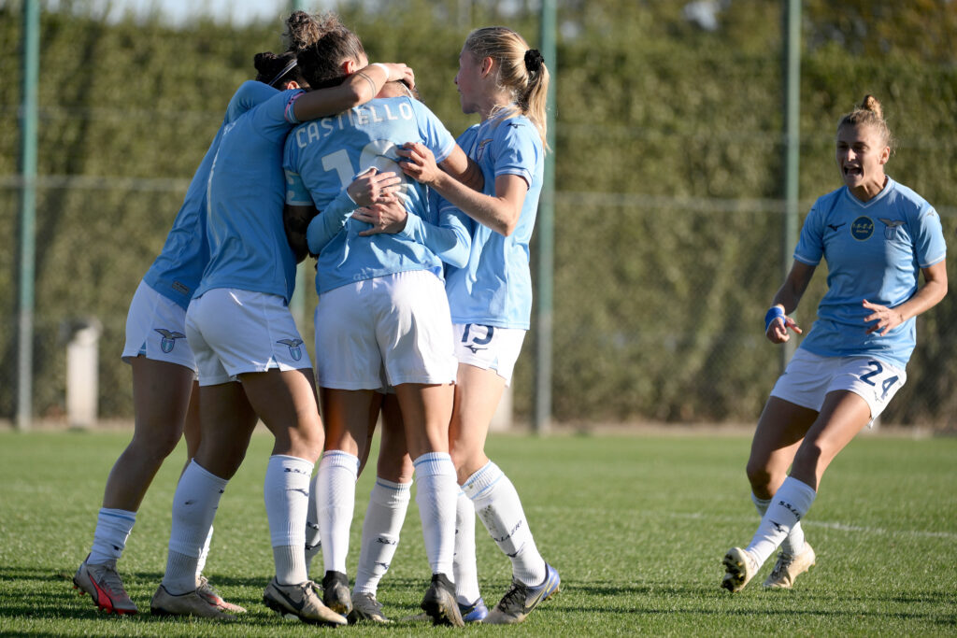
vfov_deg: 5.7
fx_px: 6380
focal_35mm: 240
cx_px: 478
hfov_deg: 8.6
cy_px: 319
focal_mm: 240
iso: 320
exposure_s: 1/1600
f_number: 4
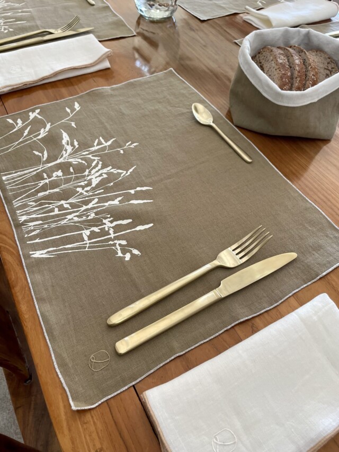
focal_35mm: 26
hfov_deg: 53.1
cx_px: 170
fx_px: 339
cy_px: 226
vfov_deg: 67.3
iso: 100
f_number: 1.6
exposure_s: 1/121
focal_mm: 4.2
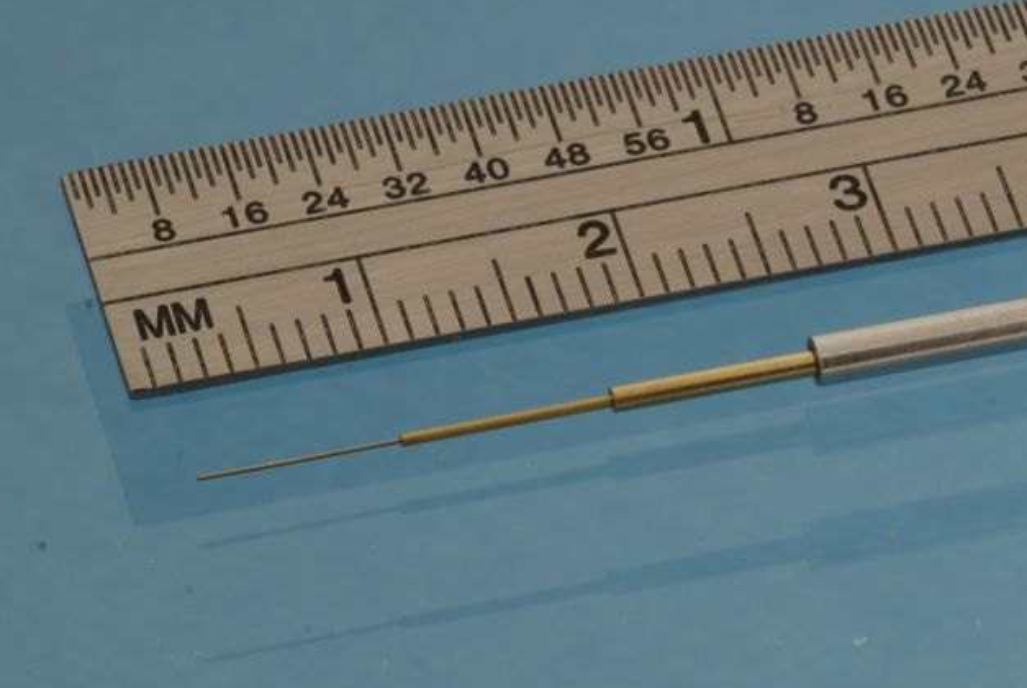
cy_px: 260
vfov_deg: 4.8
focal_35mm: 287
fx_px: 8199
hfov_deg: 7.2
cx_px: 839
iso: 100
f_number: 22
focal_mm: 100
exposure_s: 1/200
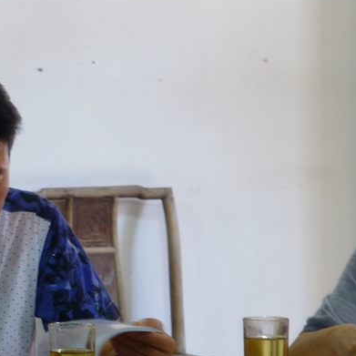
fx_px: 3037
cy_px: 244
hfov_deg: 6.7
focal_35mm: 261
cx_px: 17
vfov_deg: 6.7
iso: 100
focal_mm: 27.6
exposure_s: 1/2.5
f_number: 5.4
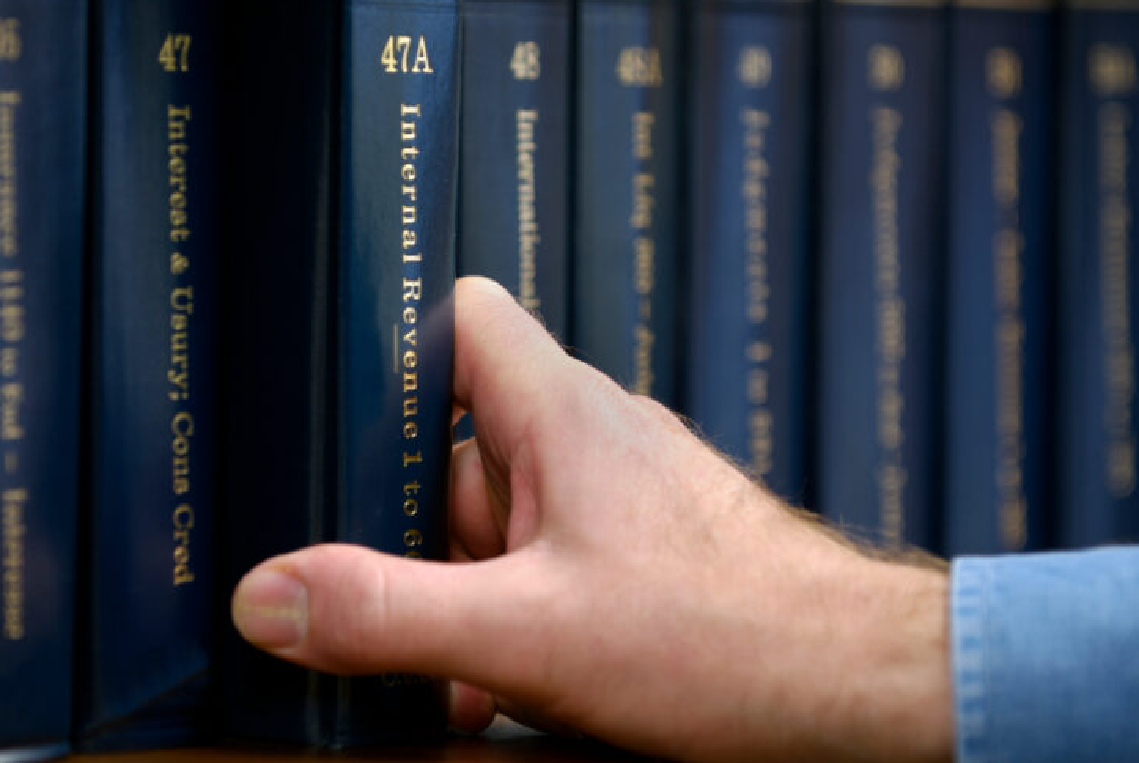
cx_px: 538
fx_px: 5545
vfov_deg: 7.9
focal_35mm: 175
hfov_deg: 11.7
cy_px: 370
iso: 100
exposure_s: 1/10
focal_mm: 110
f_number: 2.8
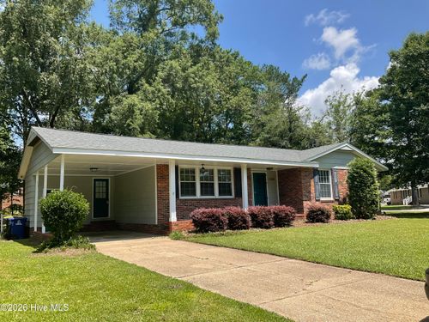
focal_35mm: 29
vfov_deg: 48.2
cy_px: 161
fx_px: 359
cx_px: 214
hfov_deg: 61.7
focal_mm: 3
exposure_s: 1/1412
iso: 16
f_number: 1.8
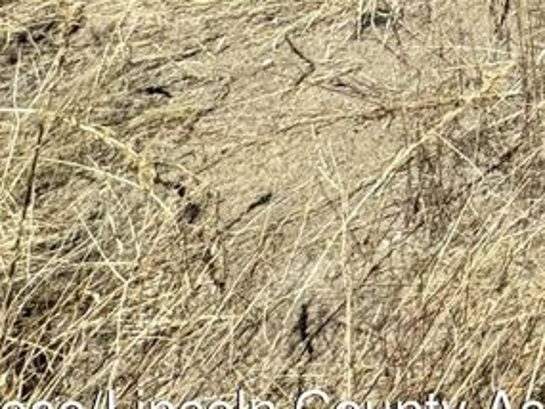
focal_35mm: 67
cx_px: 1009
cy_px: -478
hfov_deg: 20.0
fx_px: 1055
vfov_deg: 15.7
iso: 50
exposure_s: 1/1832
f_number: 2.2
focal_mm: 2.22
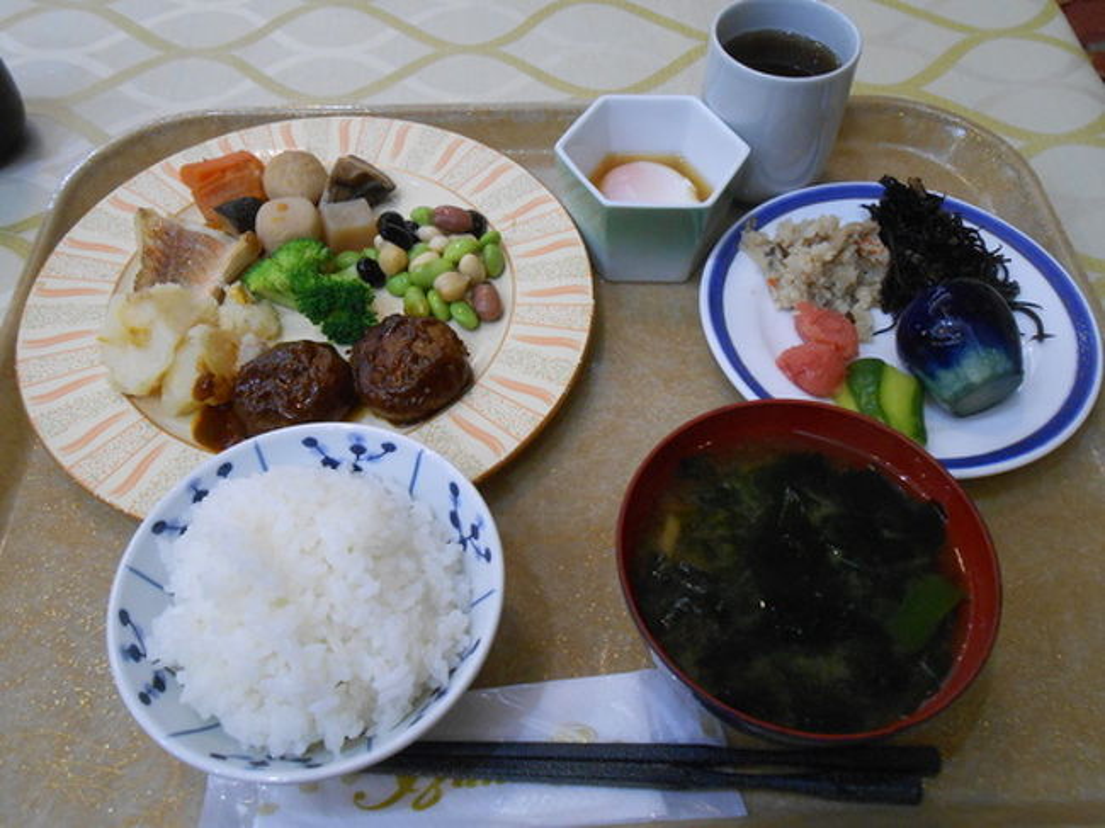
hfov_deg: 60.0
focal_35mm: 30
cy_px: 414
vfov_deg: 46.8
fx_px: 957
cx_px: 552
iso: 400
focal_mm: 5.3
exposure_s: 1/30
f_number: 3.8
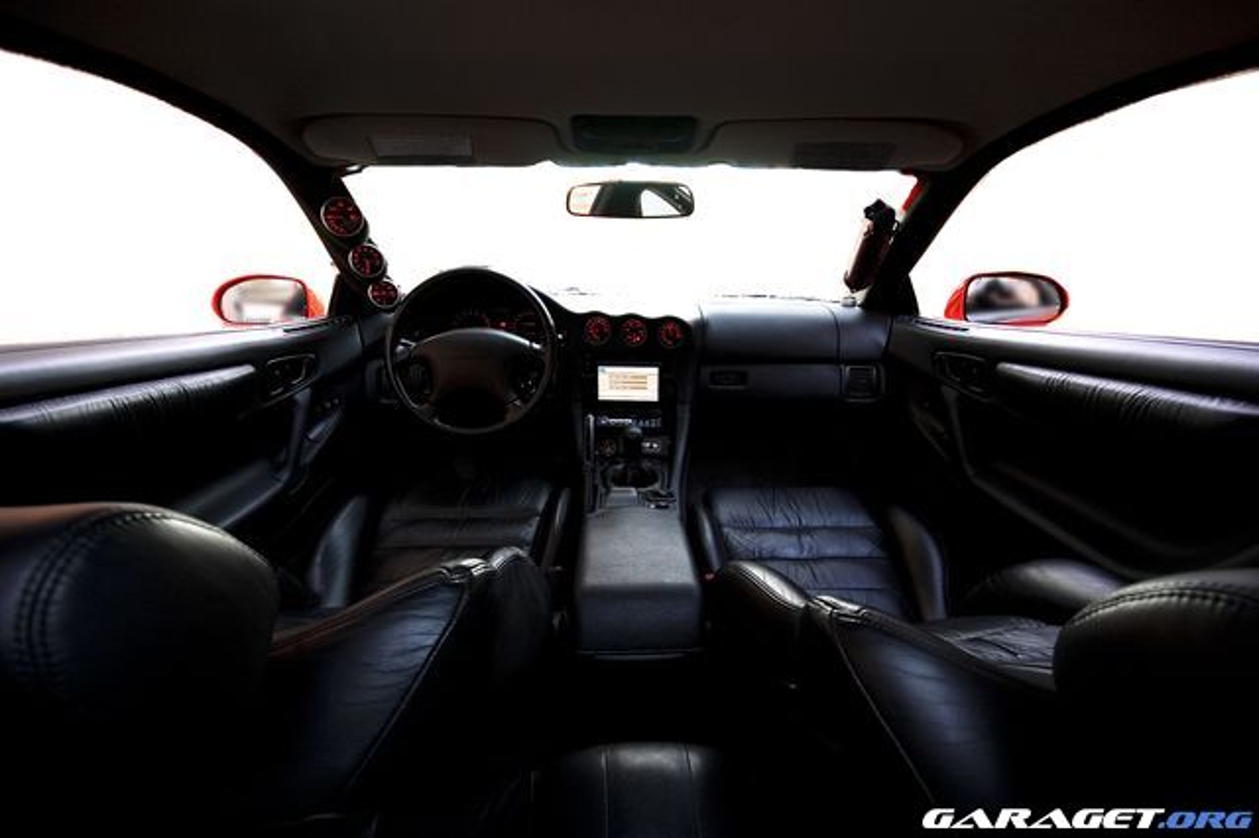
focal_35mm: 15
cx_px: 630
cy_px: 419
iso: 200
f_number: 4
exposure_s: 1/15
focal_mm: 10
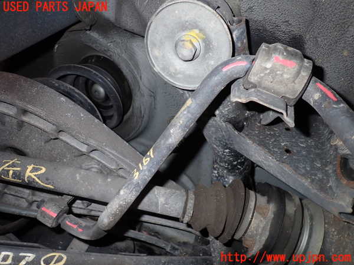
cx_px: 177
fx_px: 256
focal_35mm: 25
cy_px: 132
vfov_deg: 54.9
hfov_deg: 69.4
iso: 200
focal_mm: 4.5
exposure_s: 1/30
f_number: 5.6
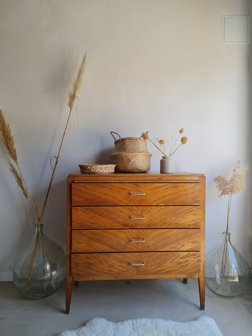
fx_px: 252
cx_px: 126
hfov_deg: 53.1
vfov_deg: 67.3
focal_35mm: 26
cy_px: 168
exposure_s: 1/199
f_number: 1.8
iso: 50
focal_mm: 5.4
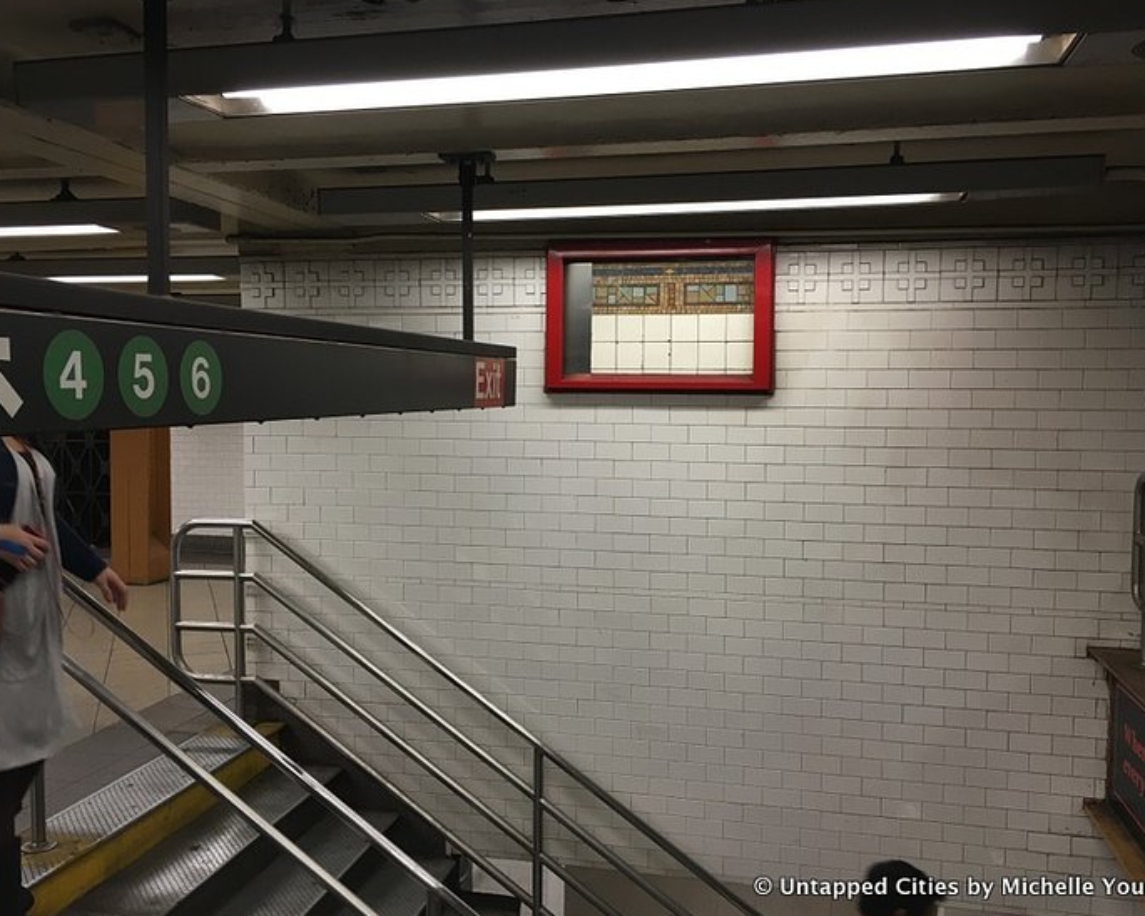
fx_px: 1051
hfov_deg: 57.2
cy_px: 455
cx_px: 578
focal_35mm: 31
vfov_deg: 47.1
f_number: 2.2
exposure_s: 1/30
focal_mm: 4.15
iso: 50
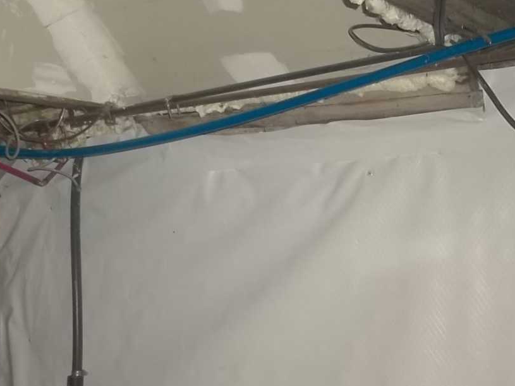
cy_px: 282
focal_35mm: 54
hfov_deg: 34.7
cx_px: 119
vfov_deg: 26.7
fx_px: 803
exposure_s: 1/30
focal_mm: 5.9
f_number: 3.3
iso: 160
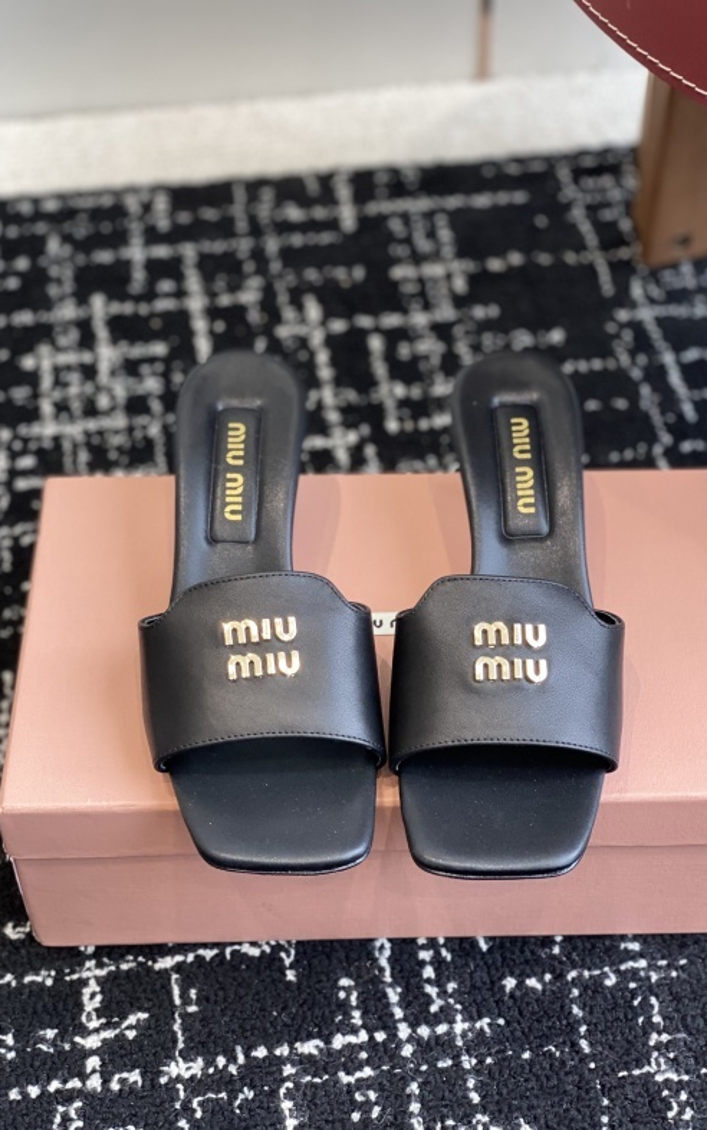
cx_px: 376
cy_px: 573
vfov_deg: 36.3
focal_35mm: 56
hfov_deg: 23.1
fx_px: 1726
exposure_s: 1/122
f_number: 2
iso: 100
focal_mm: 6
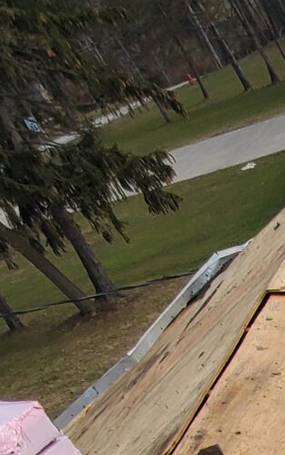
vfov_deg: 21.2
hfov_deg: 13.3
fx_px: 870
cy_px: 790
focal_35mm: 70
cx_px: 703
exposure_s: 1/840
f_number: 2.2
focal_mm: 1.8
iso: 50
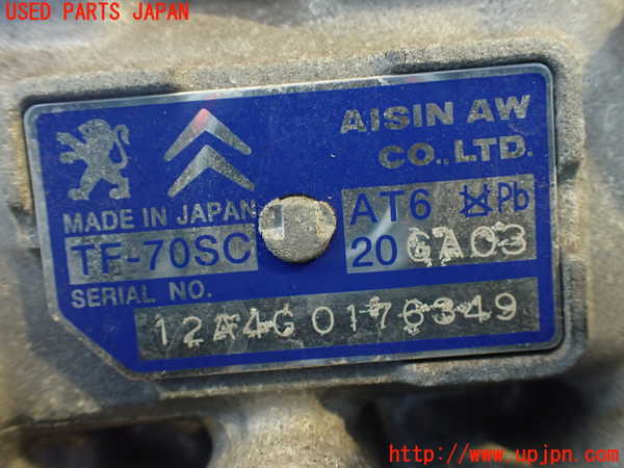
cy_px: 234
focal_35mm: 32
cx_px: 312
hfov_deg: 56.8
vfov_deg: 44.2
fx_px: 577
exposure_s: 1/30
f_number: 2.4
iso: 500
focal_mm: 5.79
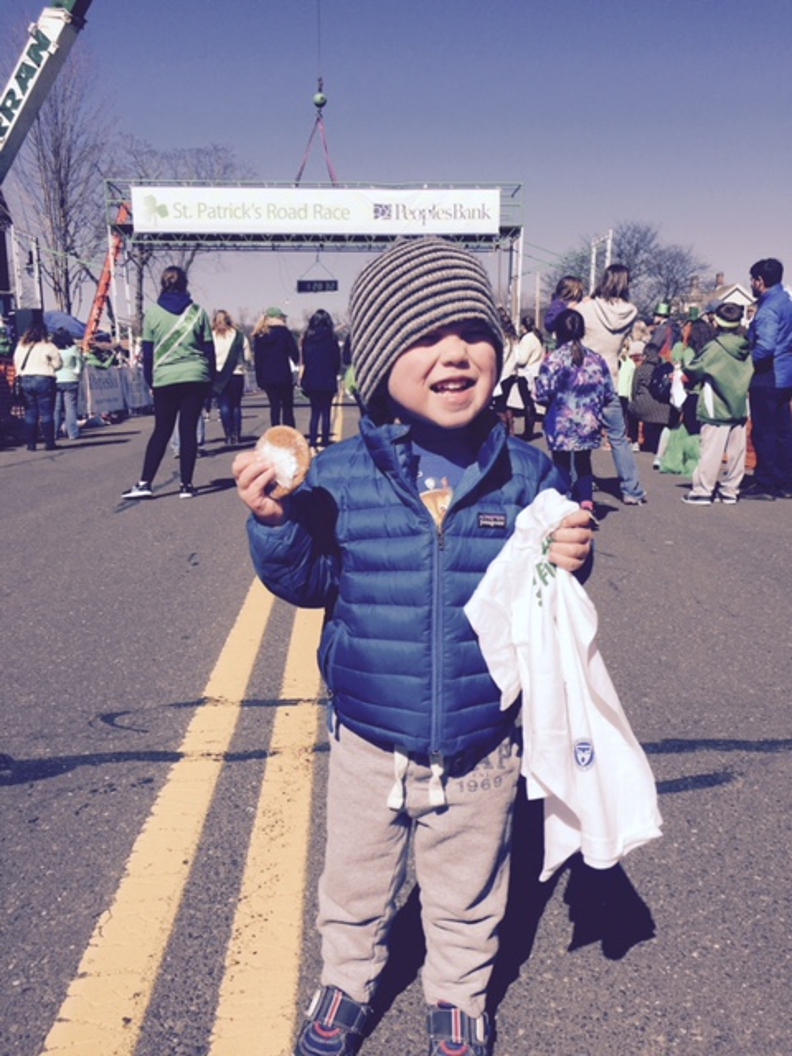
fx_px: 885
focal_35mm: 29
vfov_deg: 61.7
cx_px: 396
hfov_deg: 48.2
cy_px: 528
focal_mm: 4.15
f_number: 2.2
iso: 32
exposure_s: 1/3597
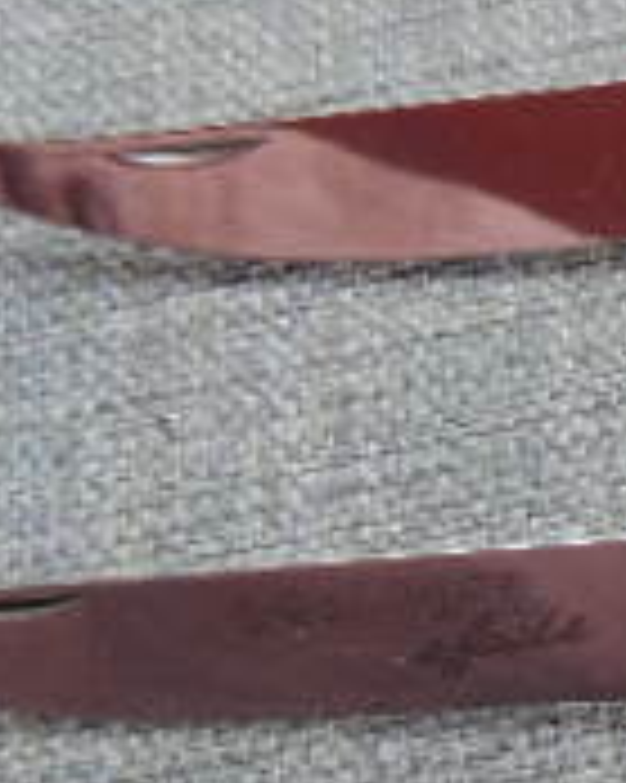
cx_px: 1198
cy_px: 549
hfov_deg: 15.0
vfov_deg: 22.1
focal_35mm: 86
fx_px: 1993
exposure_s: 1/30
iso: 400
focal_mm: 4.3
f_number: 3
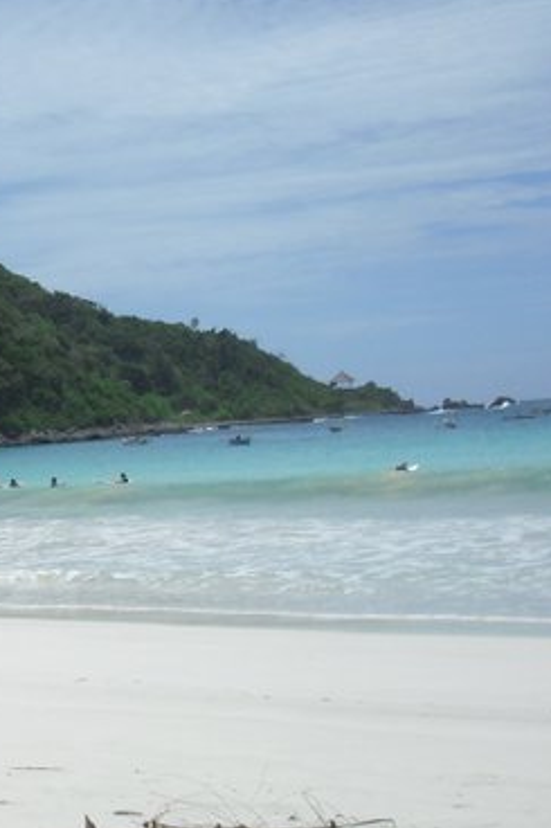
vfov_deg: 23.6
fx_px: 1976
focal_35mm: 86
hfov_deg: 15.1
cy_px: 335
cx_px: -178
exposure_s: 1/640
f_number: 8
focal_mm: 6.2
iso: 100
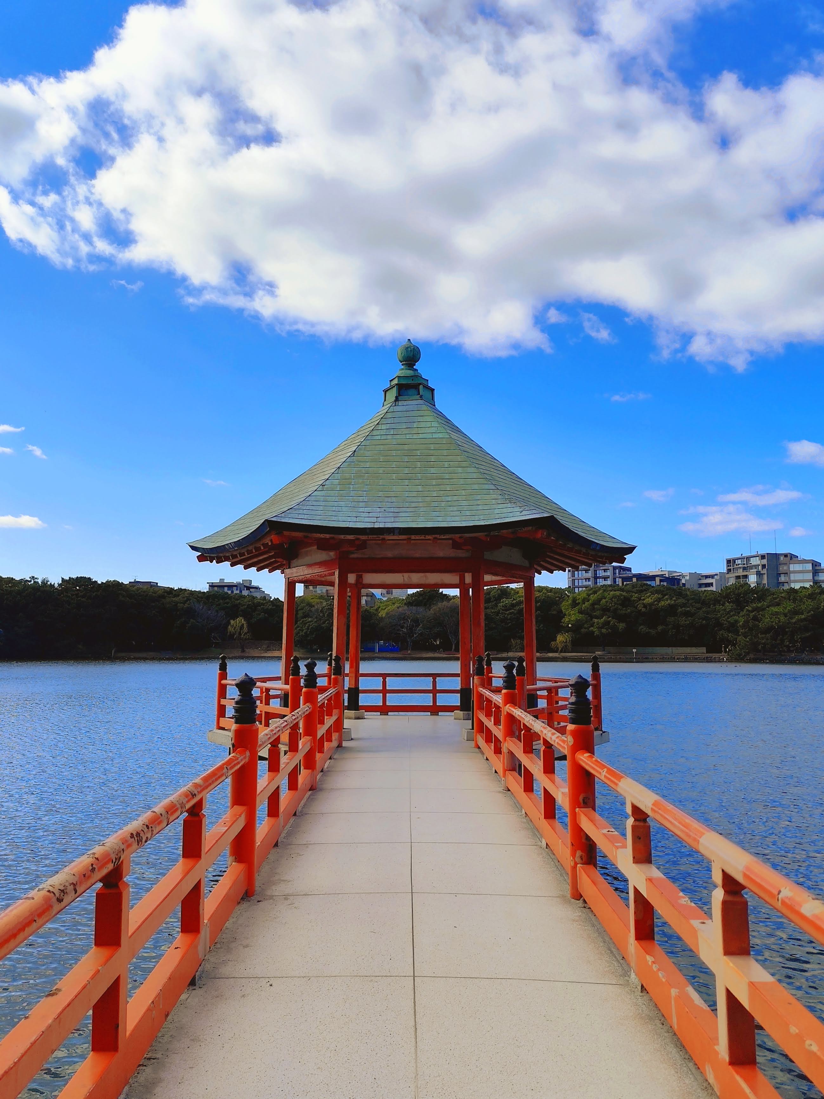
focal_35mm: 23
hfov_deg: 58.9
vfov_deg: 73.9
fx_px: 730
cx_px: 412
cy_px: 550
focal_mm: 6.19
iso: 50
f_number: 1.65
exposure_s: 1/1576
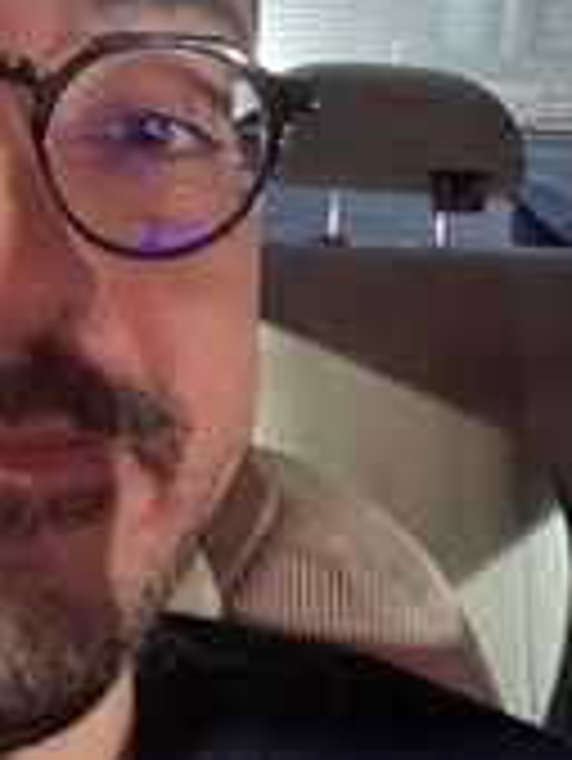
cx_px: 18
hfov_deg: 18.5
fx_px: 1716
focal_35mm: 78
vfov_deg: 25.0
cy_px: 337
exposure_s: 1/8
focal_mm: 2.69
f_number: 1.9
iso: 640
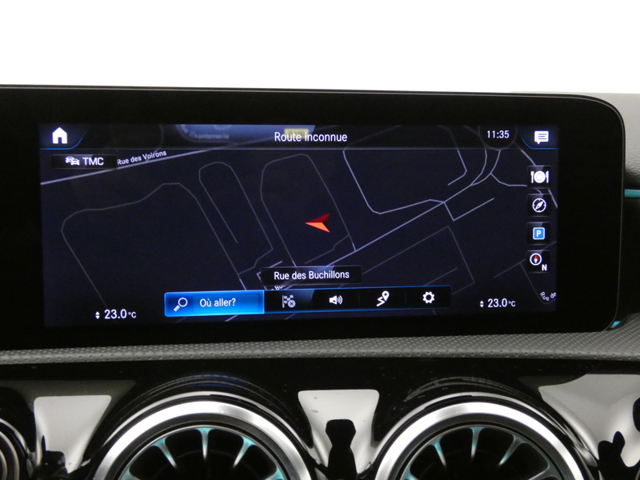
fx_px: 795
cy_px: 240
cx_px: 320
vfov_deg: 33.6
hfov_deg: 43.9
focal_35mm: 43
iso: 1600
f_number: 3.7
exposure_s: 1/15
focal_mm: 7.8
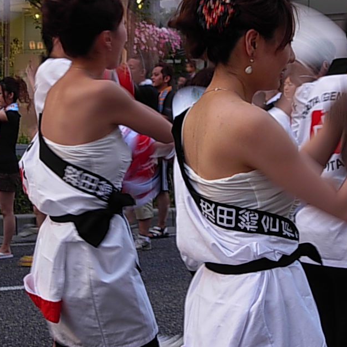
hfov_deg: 14.8
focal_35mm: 118
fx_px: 1338
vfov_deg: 14.8
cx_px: 195
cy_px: 164
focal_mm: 13.5
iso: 79
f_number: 3.7
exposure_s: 1/11.3
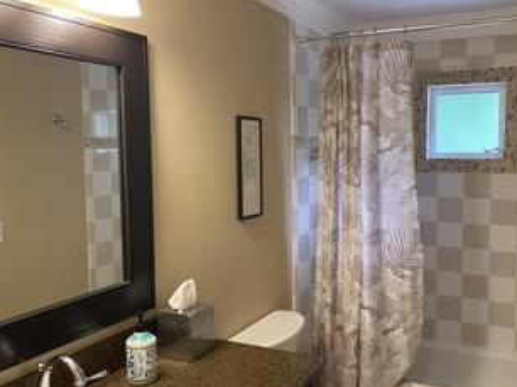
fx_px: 507
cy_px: 198
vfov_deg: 41.7
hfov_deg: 53.6
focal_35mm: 34
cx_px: 309
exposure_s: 1/60
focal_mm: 4.25
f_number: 1.8
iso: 160
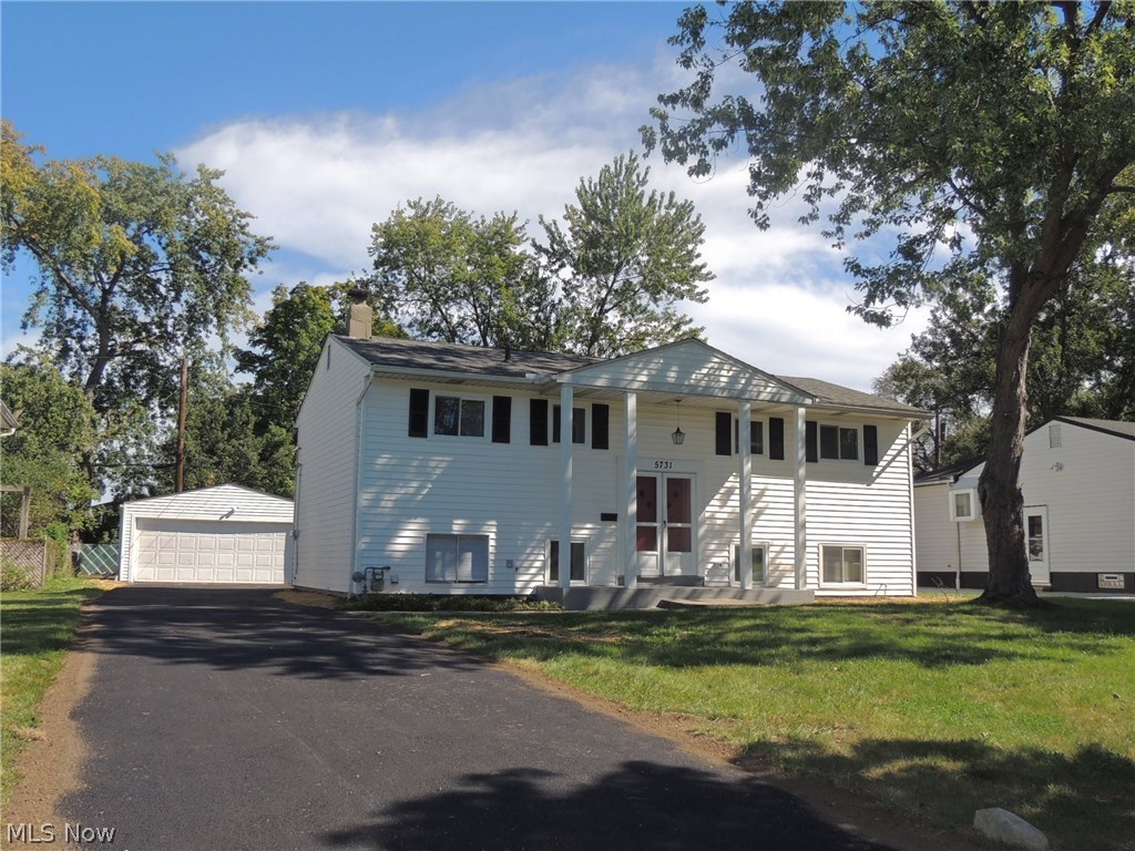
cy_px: 426
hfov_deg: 55.4
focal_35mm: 33
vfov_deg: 42.9
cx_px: 568
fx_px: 1082
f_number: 3.2
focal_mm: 5.8
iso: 100
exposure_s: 1/1250
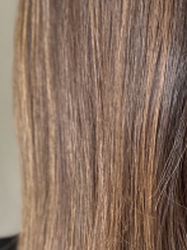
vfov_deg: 17.0
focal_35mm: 114
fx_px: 821
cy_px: 233
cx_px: 294
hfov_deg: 12.3
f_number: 1.78
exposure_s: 1/60
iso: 250
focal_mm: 6.86
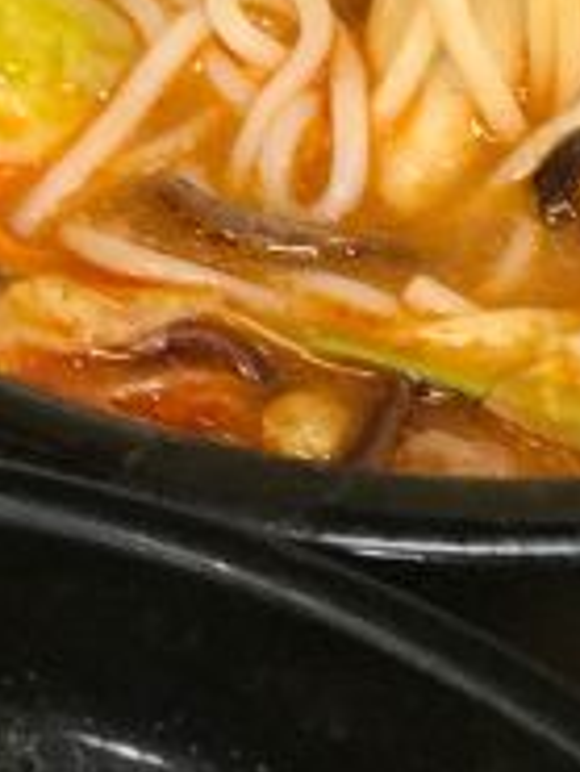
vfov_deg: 8.9
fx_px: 4820
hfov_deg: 6.9
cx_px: 490
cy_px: -359
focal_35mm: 216
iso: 250
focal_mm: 6.6
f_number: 2.8
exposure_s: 1/50
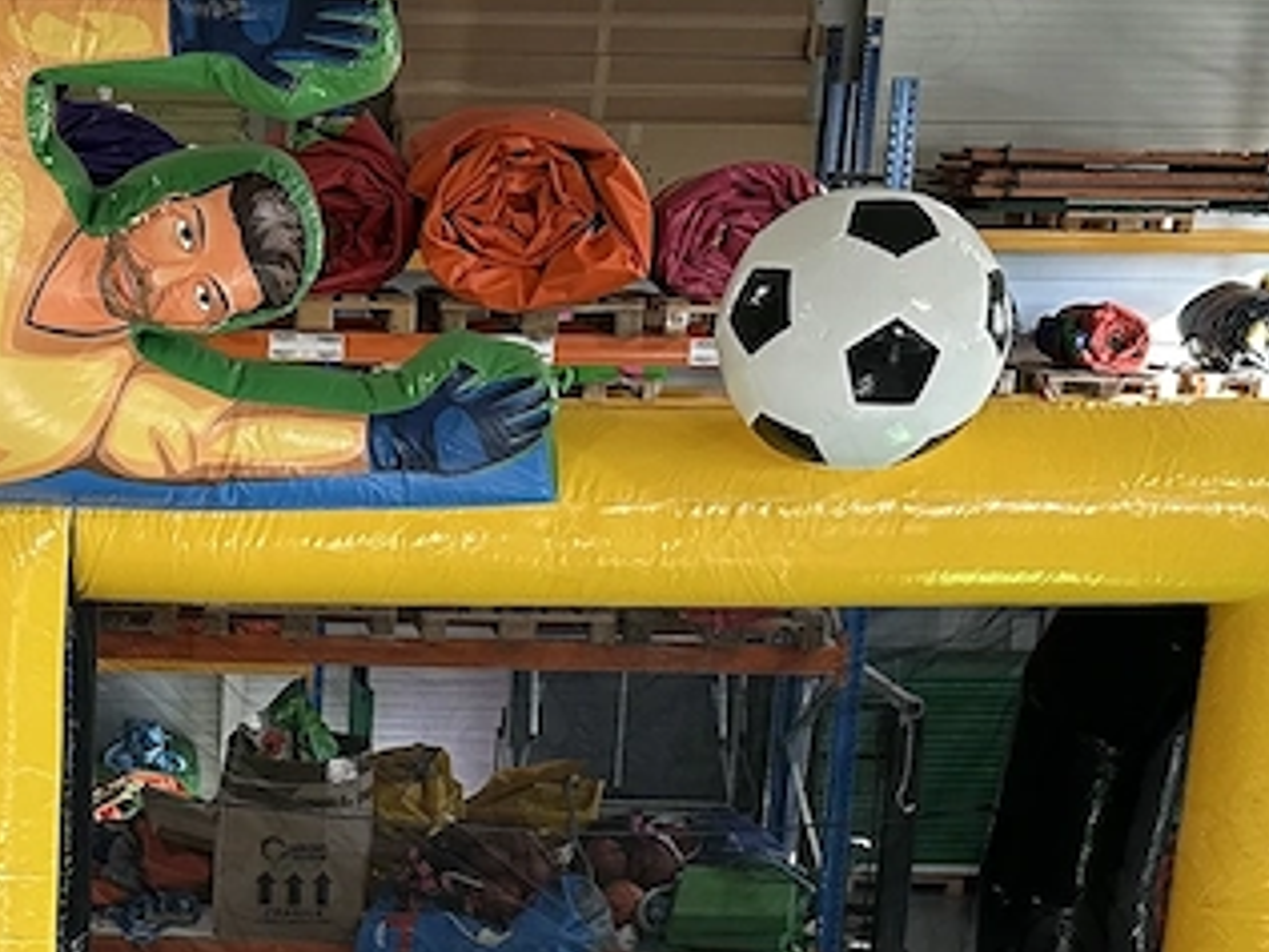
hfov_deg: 24.8
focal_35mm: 76
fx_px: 2786
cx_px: 80
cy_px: 836
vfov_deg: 19.1
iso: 160
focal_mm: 6.86
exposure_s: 1/121
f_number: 1.78
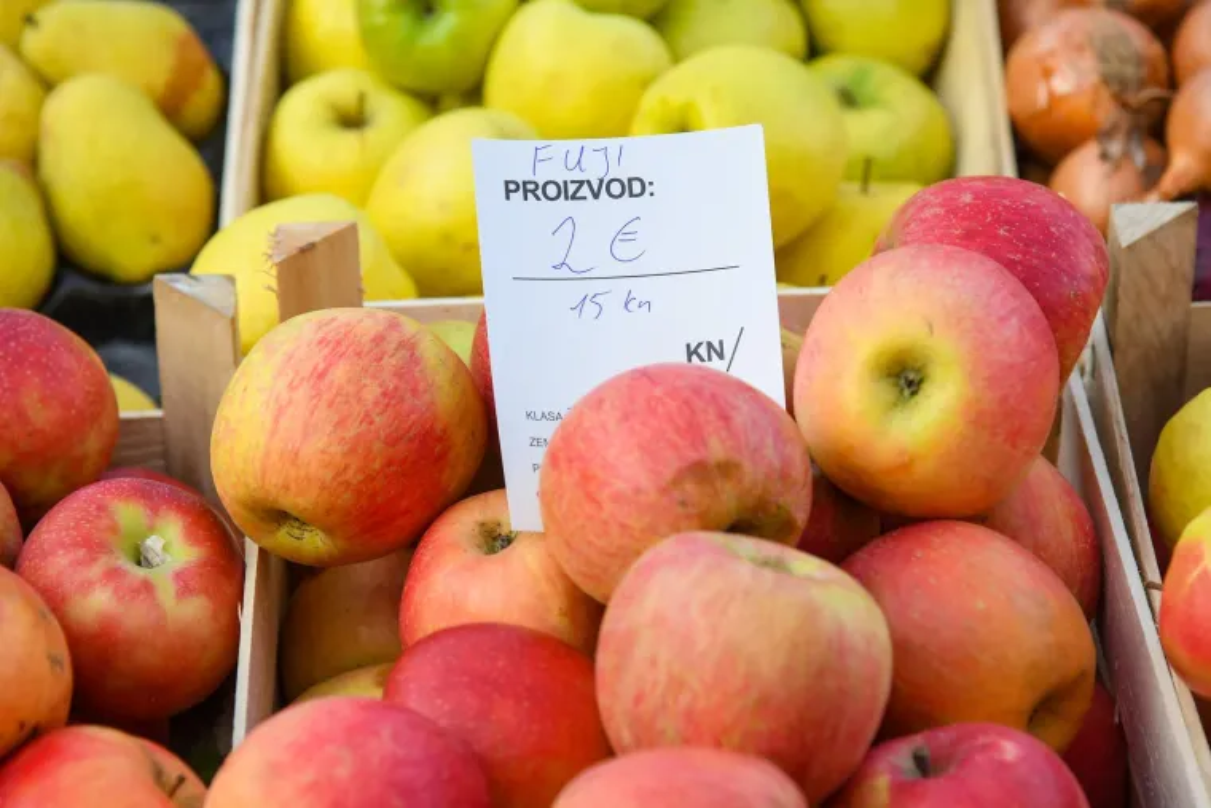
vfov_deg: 11.4
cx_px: 606
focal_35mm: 120
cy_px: 404
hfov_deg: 17.1
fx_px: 4037
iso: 500
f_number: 5.6
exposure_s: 1/500
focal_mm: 120
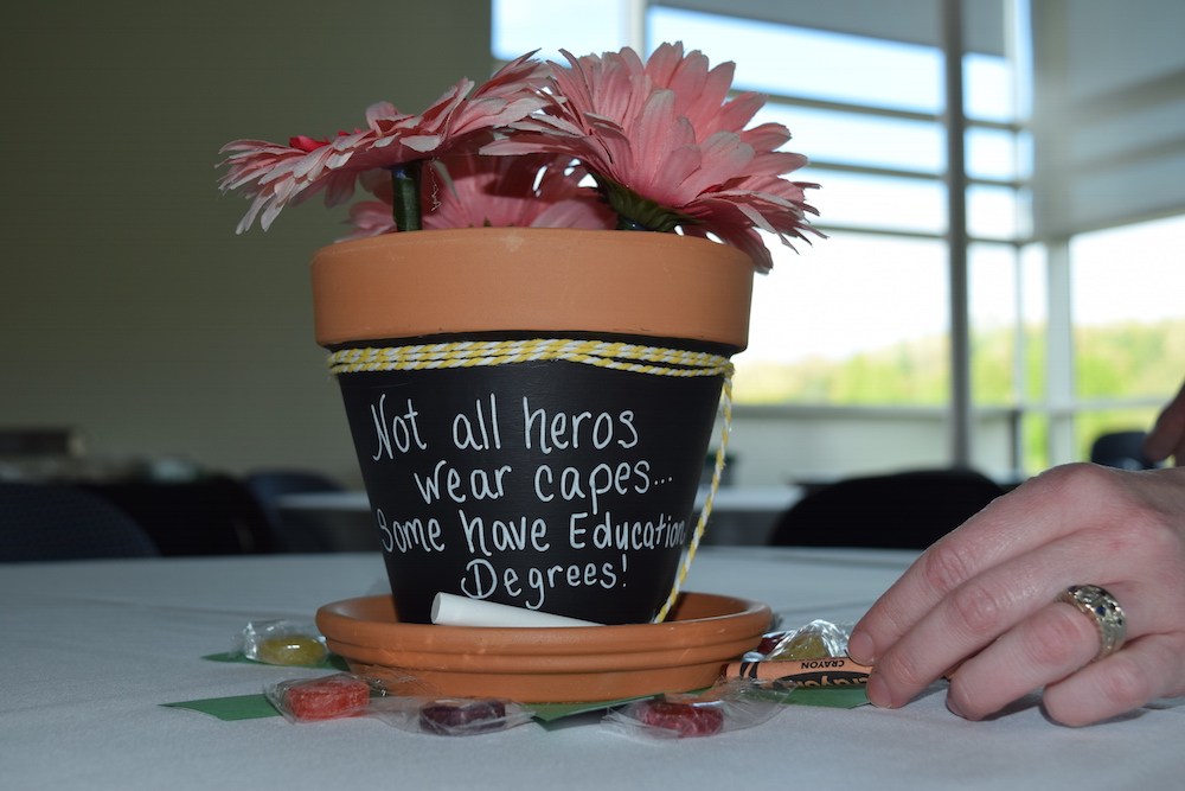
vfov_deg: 29.0
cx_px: 592
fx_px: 1531
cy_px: 396
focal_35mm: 46
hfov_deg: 42.3
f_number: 5.6
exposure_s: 1/125
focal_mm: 31
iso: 180
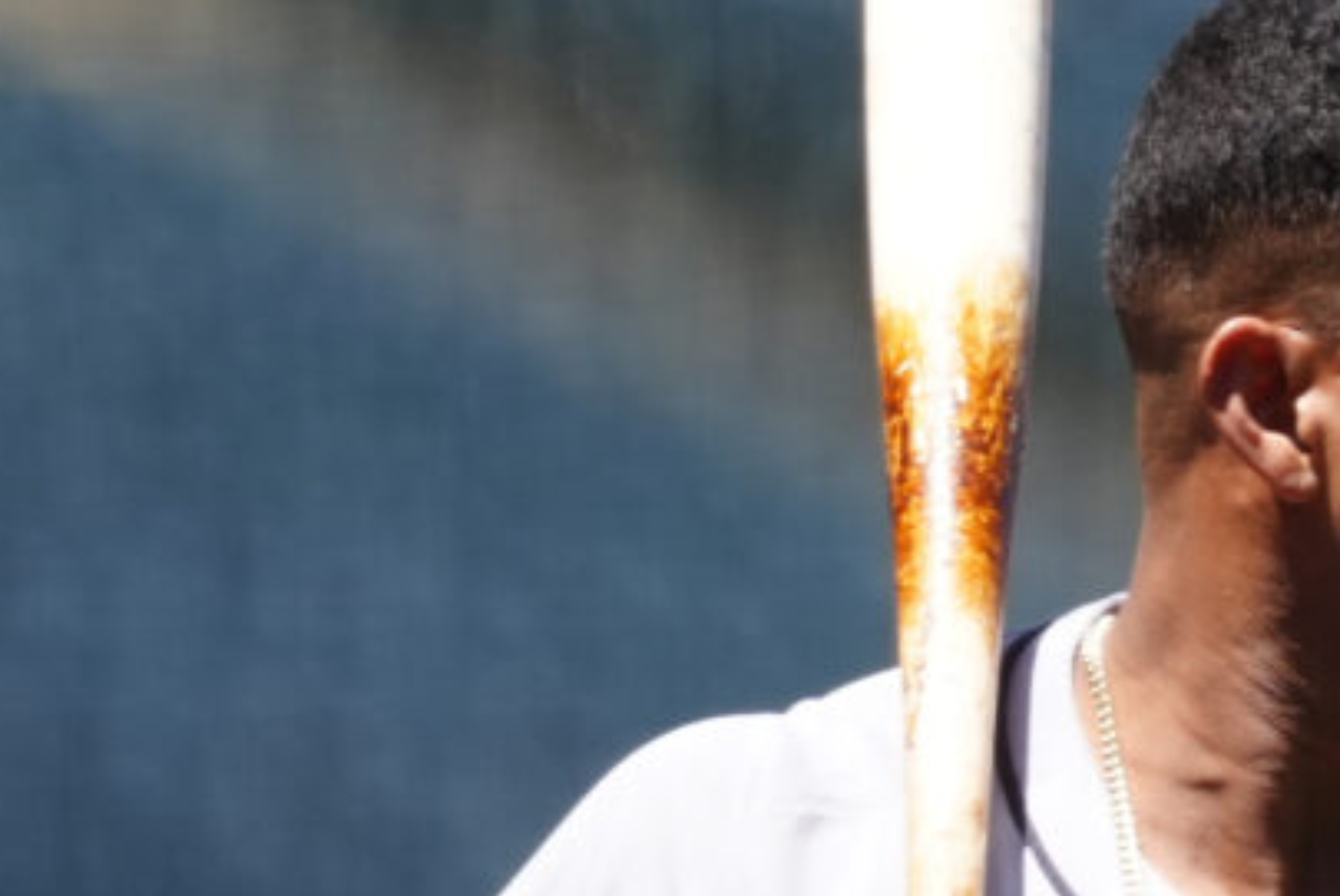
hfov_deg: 1.3
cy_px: 815
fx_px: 59283
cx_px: 1353
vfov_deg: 0.9
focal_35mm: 1591
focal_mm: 420
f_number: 4
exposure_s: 1/2000
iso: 500
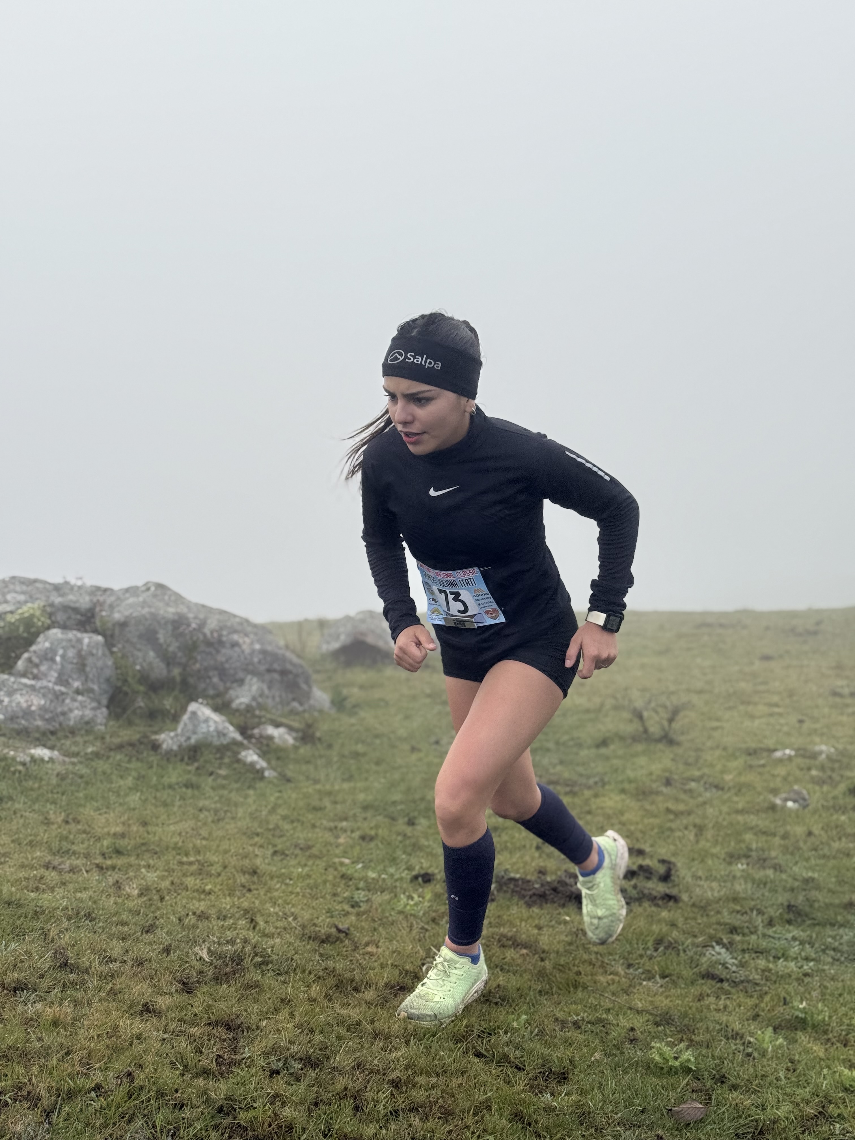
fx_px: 1581
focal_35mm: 48
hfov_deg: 30.3
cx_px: 428
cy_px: 570
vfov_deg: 39.7
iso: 80
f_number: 1.78
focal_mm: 6.76
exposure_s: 1/1931
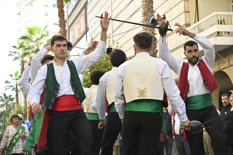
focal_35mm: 76
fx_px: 495
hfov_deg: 26.5
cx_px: 116
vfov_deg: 17.8
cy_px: 78
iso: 500
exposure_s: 1/400
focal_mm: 51
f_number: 5.6
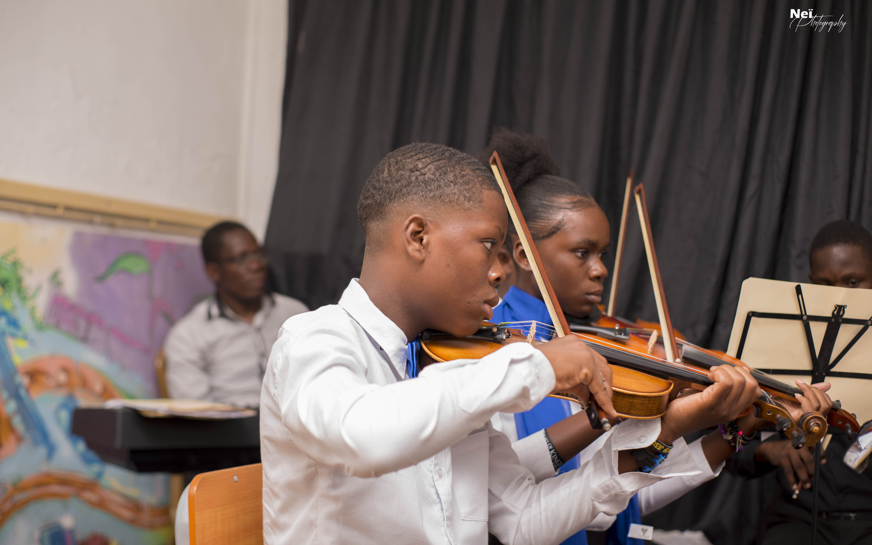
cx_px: 436
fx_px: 1212
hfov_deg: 39.6
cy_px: 263
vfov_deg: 25.3
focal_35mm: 51
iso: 500
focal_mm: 50
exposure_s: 1/200
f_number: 2.8
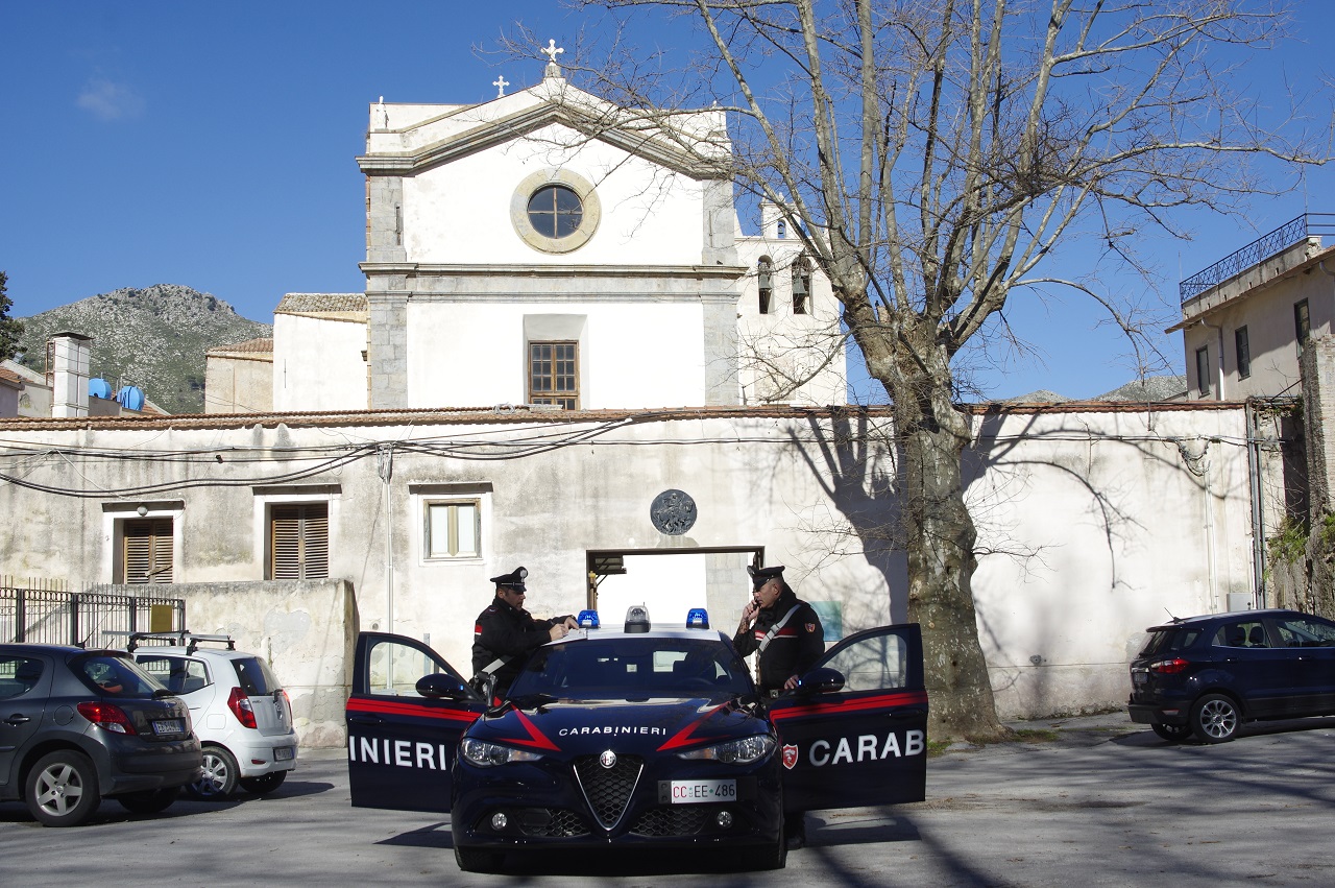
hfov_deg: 46.4
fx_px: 1556
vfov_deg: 31.8
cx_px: 668
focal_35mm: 42
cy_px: 444
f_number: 13
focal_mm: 28
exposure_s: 1/160
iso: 100
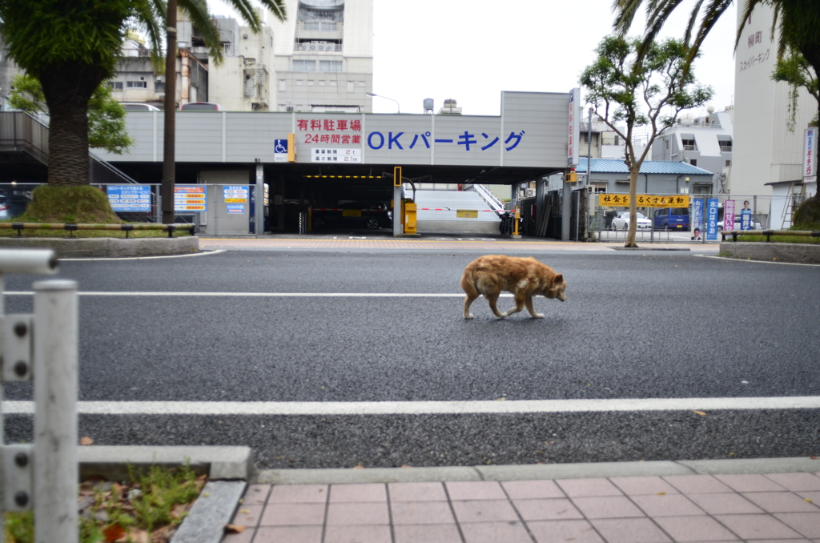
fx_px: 682
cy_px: 272
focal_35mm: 30
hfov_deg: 62.0
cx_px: 410
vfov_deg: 43.4
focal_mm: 20
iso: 400
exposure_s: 1/125
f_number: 2.8
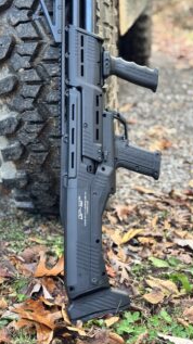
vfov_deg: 31.9
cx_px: 108
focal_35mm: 66
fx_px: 601
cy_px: 146
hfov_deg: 18.2
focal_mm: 6.76
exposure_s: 1/90
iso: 100
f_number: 1.78
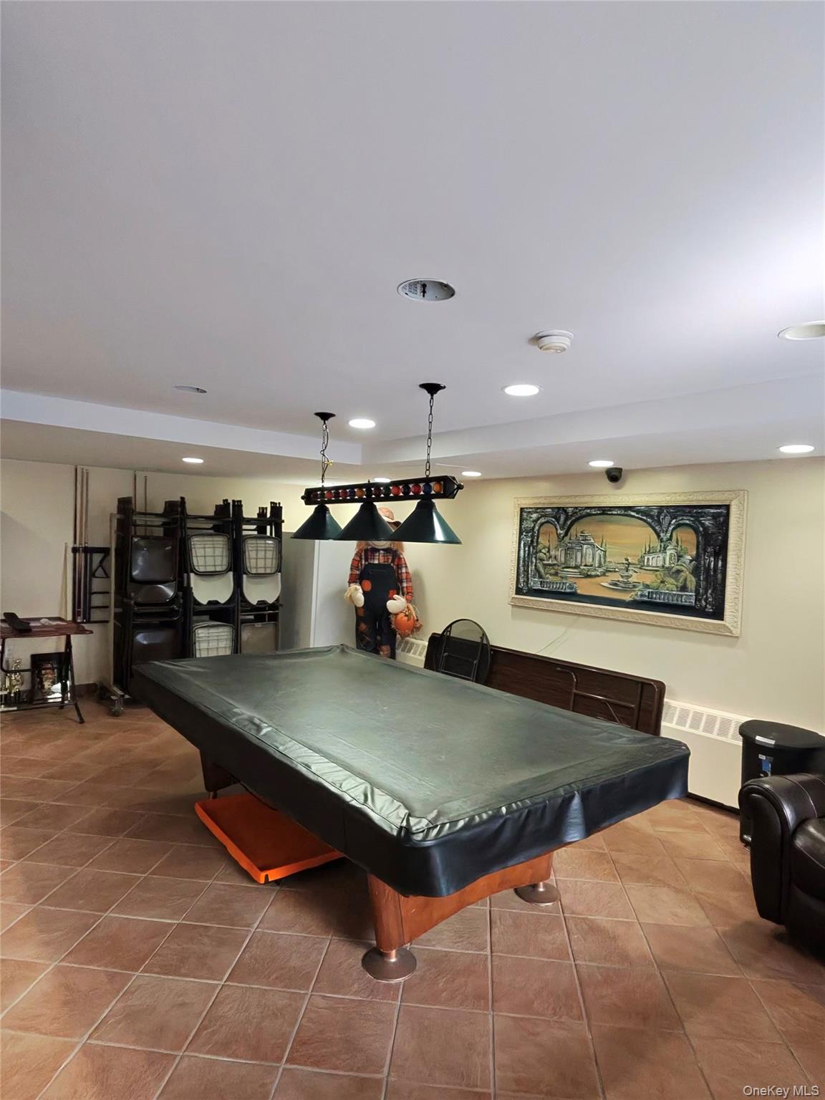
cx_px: 412
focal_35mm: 13
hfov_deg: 89.9
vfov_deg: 106.2
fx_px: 413
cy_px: 550
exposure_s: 1/59.9
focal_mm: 2.24
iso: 837
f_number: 2.2
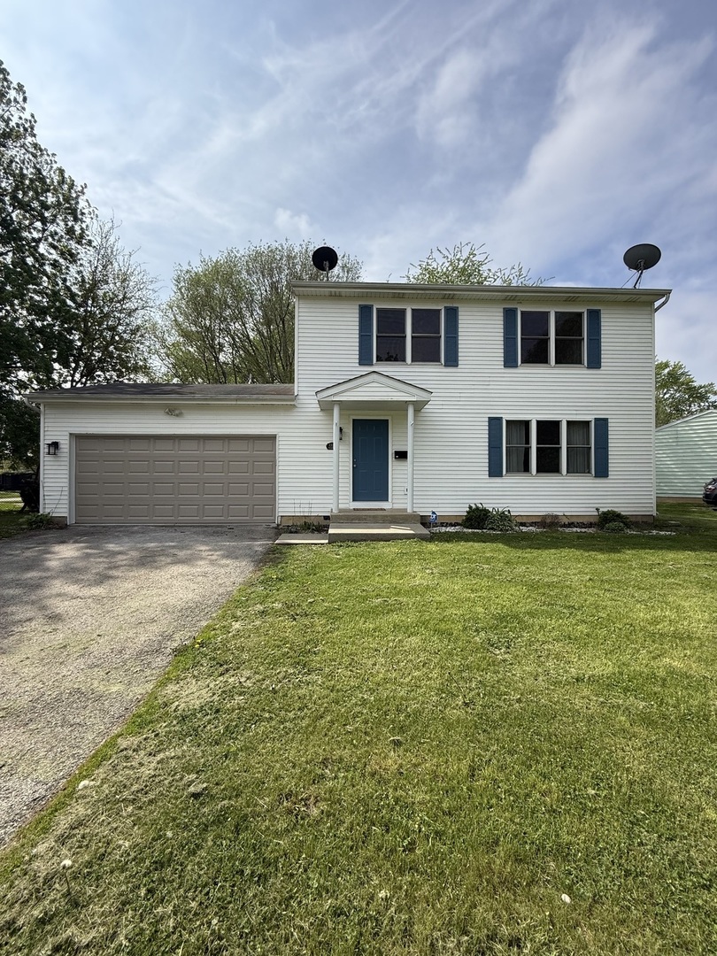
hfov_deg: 85.7
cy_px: 478
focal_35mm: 14
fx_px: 387
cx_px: 358
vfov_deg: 102.1
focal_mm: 2.22
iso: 64
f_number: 2.2
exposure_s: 1/2165
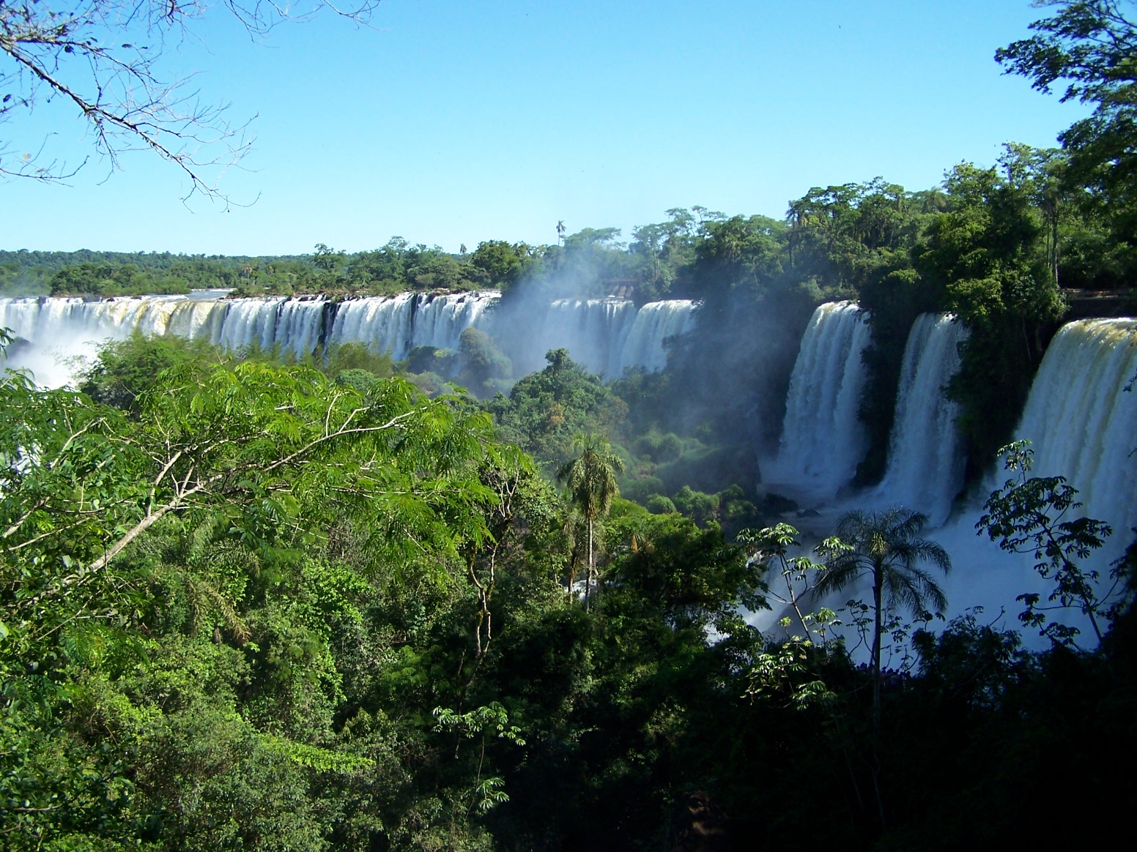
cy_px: 426
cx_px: 568
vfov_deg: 37.7
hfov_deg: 49.0
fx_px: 1248
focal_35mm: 38
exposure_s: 1/800
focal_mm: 6.3
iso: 80
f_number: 2.8
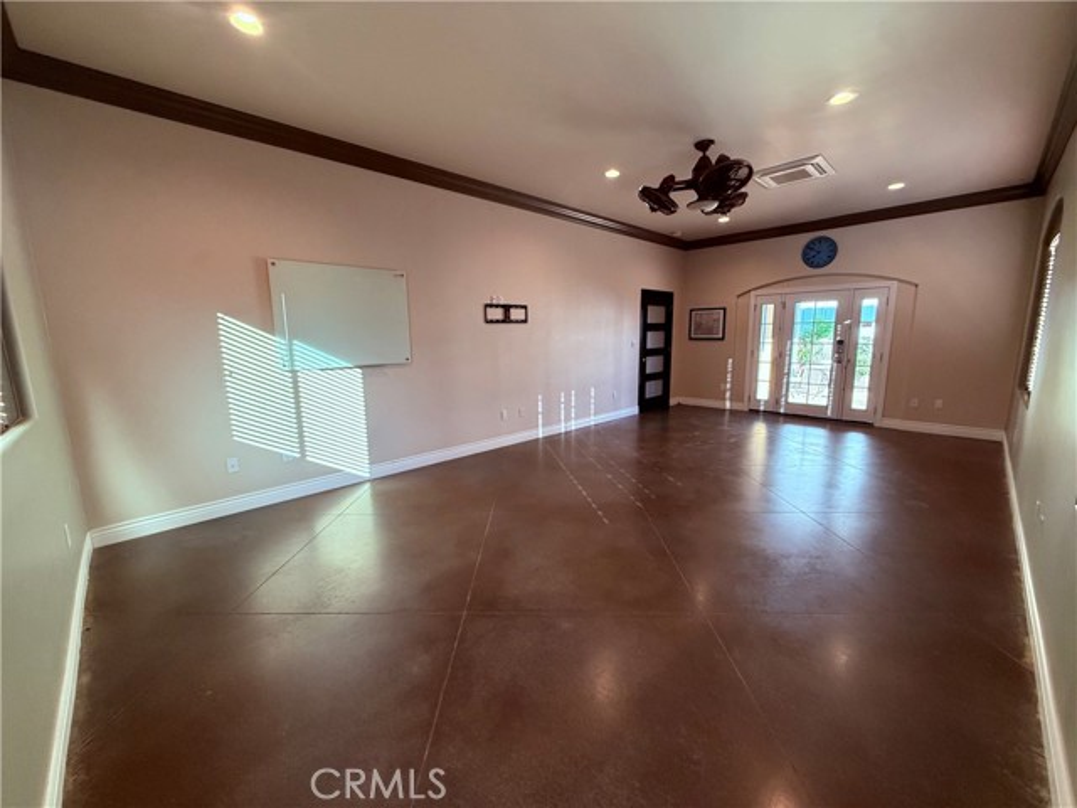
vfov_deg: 85.7
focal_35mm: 14
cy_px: 404
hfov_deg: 102.1
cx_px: 538
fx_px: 436
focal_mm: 2.22
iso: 320
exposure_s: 1/120
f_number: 2.2
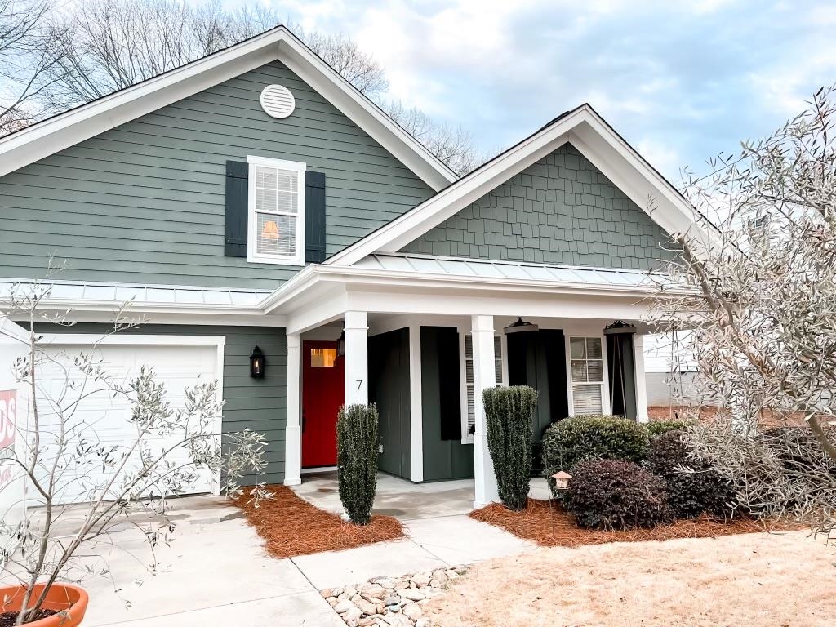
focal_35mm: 26
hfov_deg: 67.3
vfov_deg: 53.1
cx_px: 418
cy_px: 314
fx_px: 628
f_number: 1.5
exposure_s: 1/120
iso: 50
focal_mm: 5.7
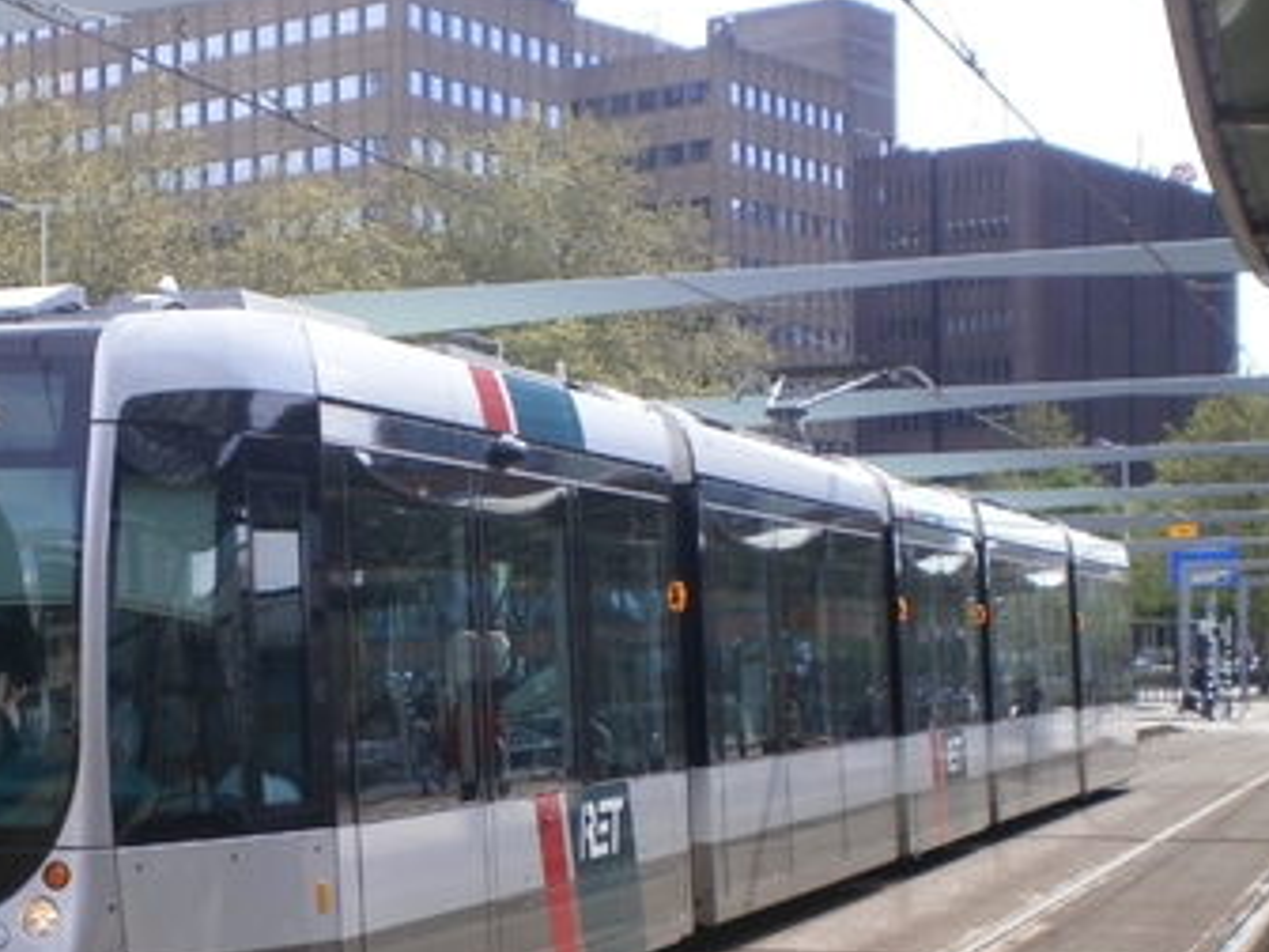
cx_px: 268
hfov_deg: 25.6
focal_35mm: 75
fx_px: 2749
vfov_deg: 19.6
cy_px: 646
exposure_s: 1/250
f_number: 4.9
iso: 100
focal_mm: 7.4
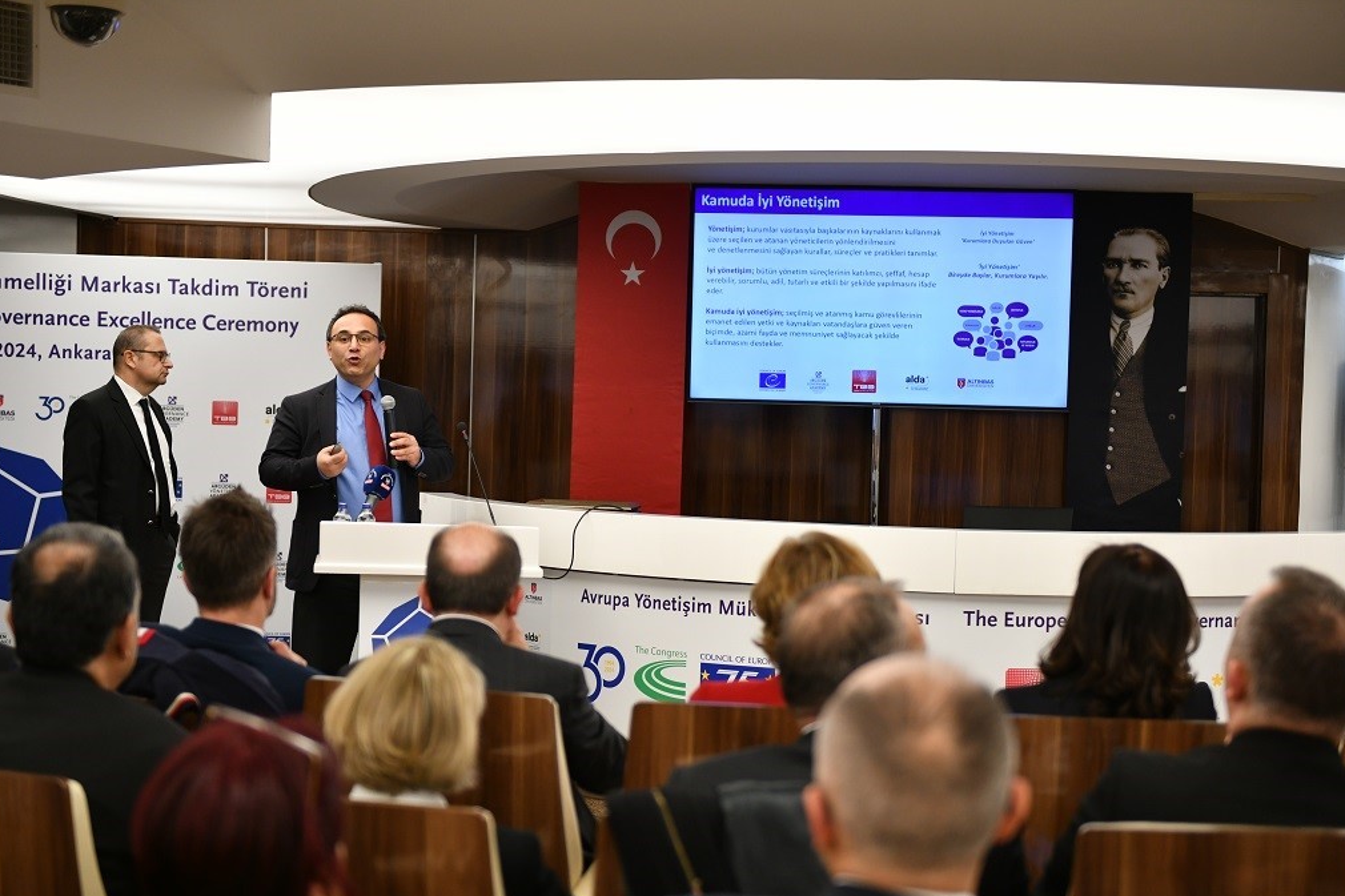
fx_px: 2279
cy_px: 477
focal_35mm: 61
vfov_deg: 22.2
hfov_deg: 32.9
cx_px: 642
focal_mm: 56
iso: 1250
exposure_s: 1/800
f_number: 2.8
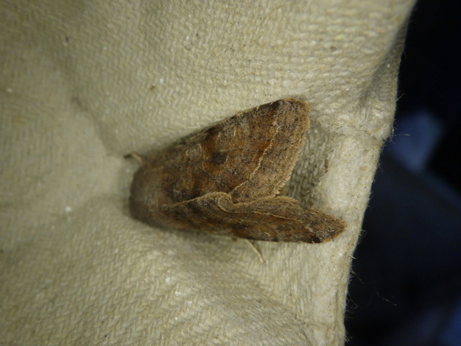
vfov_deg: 33.6
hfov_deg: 43.8
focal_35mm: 43
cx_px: 222
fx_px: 573
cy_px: 185
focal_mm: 6.1
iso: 250
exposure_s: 1/1250
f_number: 4.6
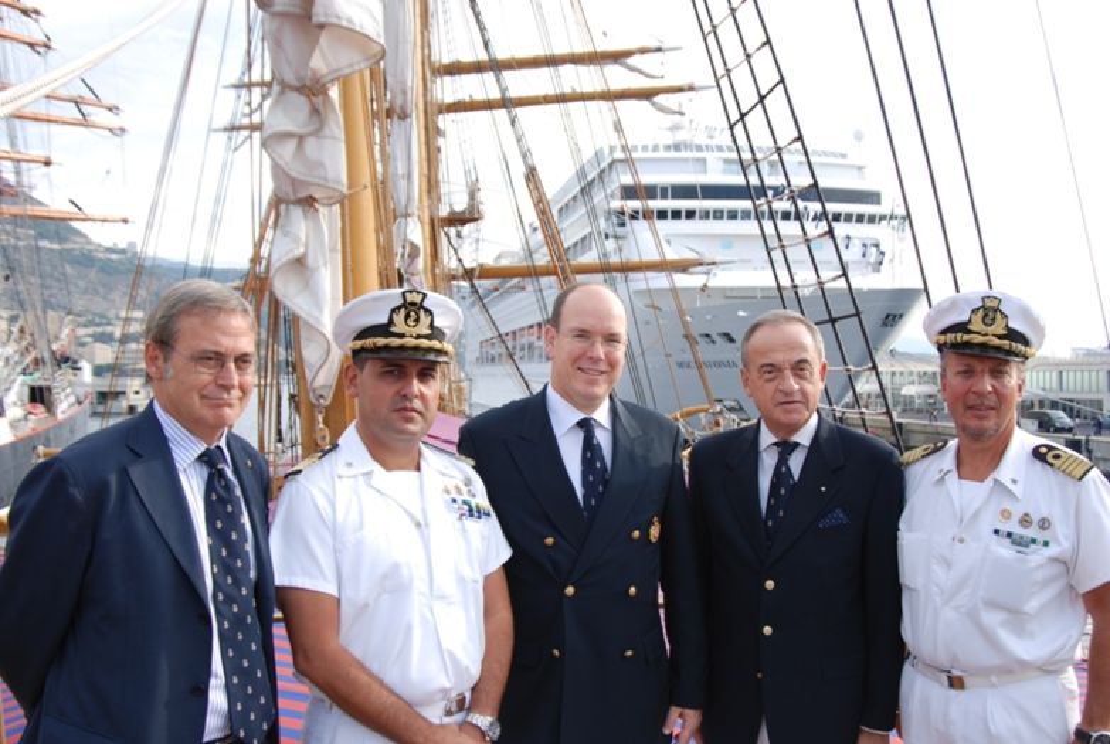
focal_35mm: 36
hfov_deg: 53.1
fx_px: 1112
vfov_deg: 37.0
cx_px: 555
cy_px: 372
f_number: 5.6
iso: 100
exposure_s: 1/125
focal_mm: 24
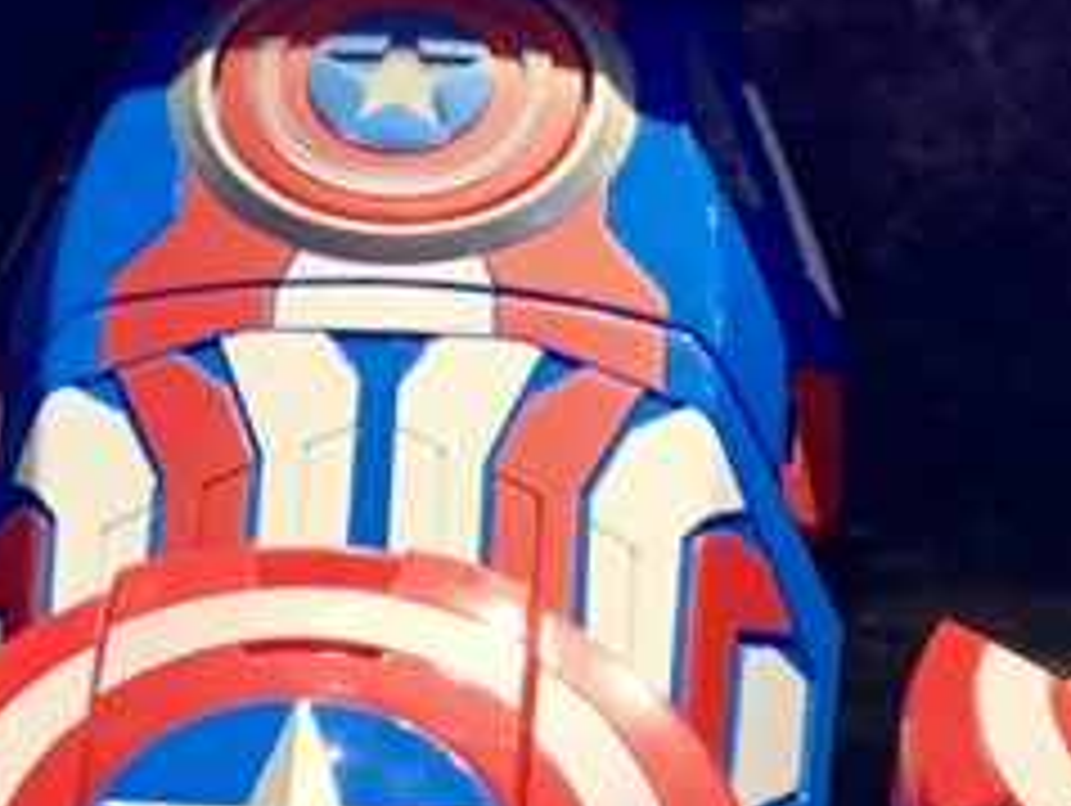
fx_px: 4057
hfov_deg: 14.8
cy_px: 1626
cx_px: 1066
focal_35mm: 131
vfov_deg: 10.4
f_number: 1.8
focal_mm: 4.25
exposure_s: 1/40
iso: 400
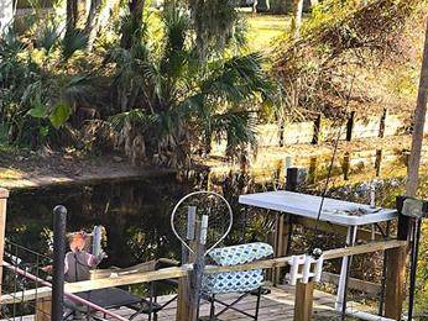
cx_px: -147
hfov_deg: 24.4
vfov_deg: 21.6
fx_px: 841
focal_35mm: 68
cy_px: 215
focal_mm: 5.4
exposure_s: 1/516
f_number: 1.8
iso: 25
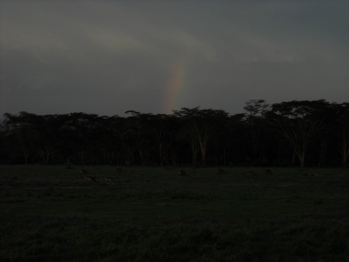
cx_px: 174
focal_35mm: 105
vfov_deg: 14.1
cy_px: 131
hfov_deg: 18.7
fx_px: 1059
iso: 64
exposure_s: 1/309
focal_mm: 17.1
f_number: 4.7
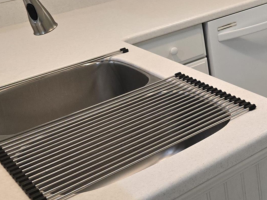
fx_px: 517
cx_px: 342
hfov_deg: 25.2
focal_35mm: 67
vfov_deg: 20.6
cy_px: -34
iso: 250
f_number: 1.7
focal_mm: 6.3
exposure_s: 1/120
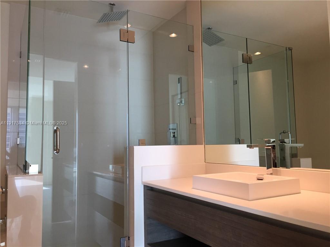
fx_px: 276
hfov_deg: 61.7
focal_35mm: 29
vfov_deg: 48.2
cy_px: 124
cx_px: 165
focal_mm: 4.15
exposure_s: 1/30
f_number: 2.2
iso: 32
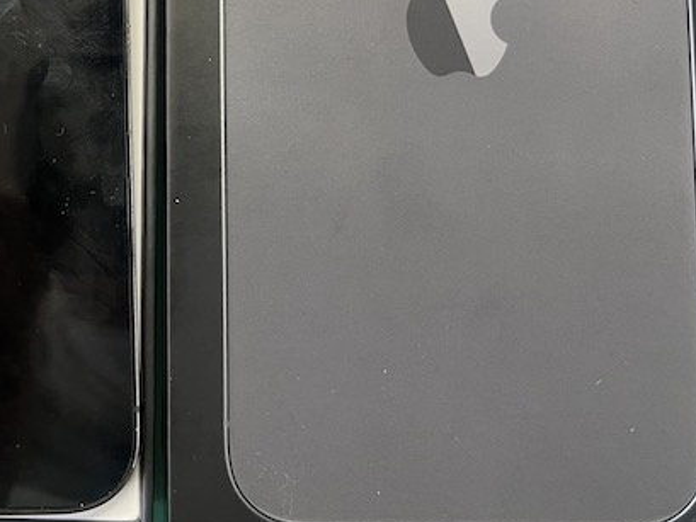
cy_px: 26
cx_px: 97
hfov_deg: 34.0
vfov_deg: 25.9
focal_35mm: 54
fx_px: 1086
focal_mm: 5.1
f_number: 1.6
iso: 80
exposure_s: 1/50
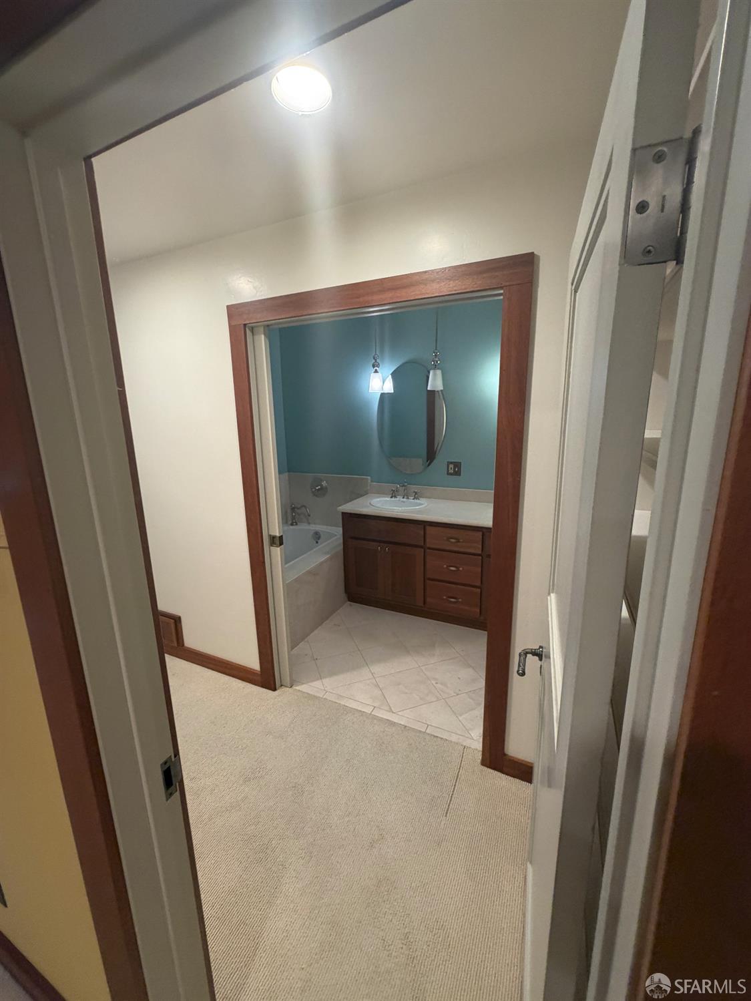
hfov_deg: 85.7
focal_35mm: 14
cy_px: 500
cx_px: 376
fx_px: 405
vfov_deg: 102.0
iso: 250
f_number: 2.2
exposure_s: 1/60
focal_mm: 2.22
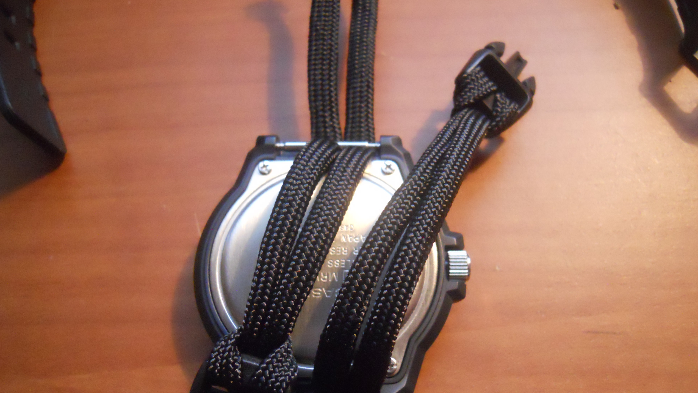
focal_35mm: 31
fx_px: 574
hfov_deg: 62.6
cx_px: 353
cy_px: 236
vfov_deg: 37.6
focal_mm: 5
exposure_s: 1/60
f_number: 2.7
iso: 800
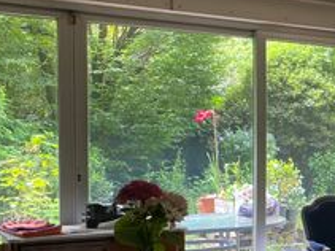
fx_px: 716
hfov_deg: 23.9
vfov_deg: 19.7
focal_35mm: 74
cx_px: 408
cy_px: 187
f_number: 1.8
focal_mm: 4.25
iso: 80
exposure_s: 1/122
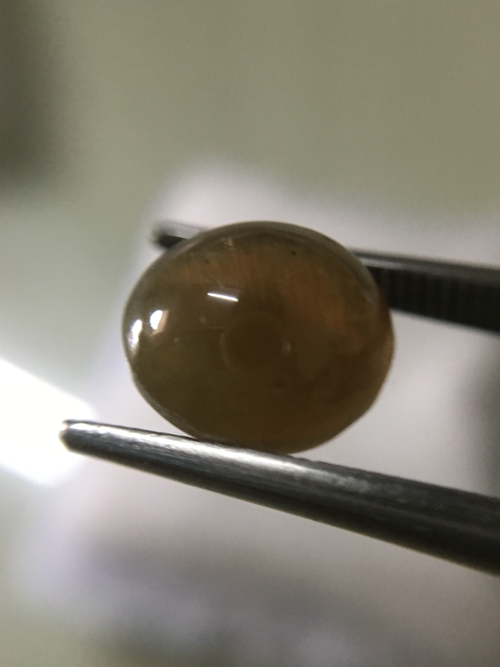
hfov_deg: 48.2
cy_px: 334
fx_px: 558
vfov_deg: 61.7
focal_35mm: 29
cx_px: 250
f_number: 2.2
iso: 160
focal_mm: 4.15
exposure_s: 1/33
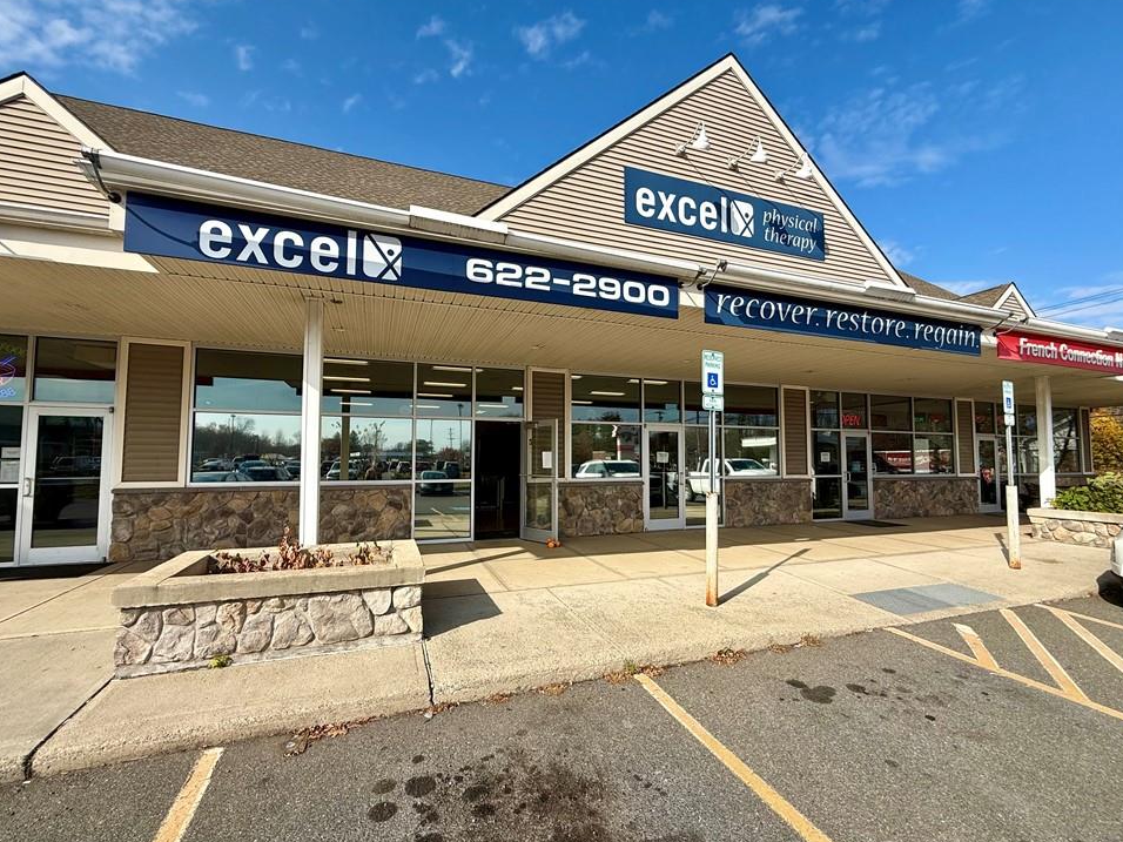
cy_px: 435
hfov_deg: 98.2
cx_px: 556
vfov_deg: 81.7
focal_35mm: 15
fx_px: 487
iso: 50
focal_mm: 2.22
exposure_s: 1/1745
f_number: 2.2
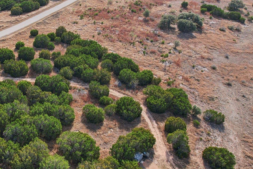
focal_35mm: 42
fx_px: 295
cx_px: 39
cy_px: 76
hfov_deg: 43.5
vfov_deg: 31.9
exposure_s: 1/500
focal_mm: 8.4
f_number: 2.8
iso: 130
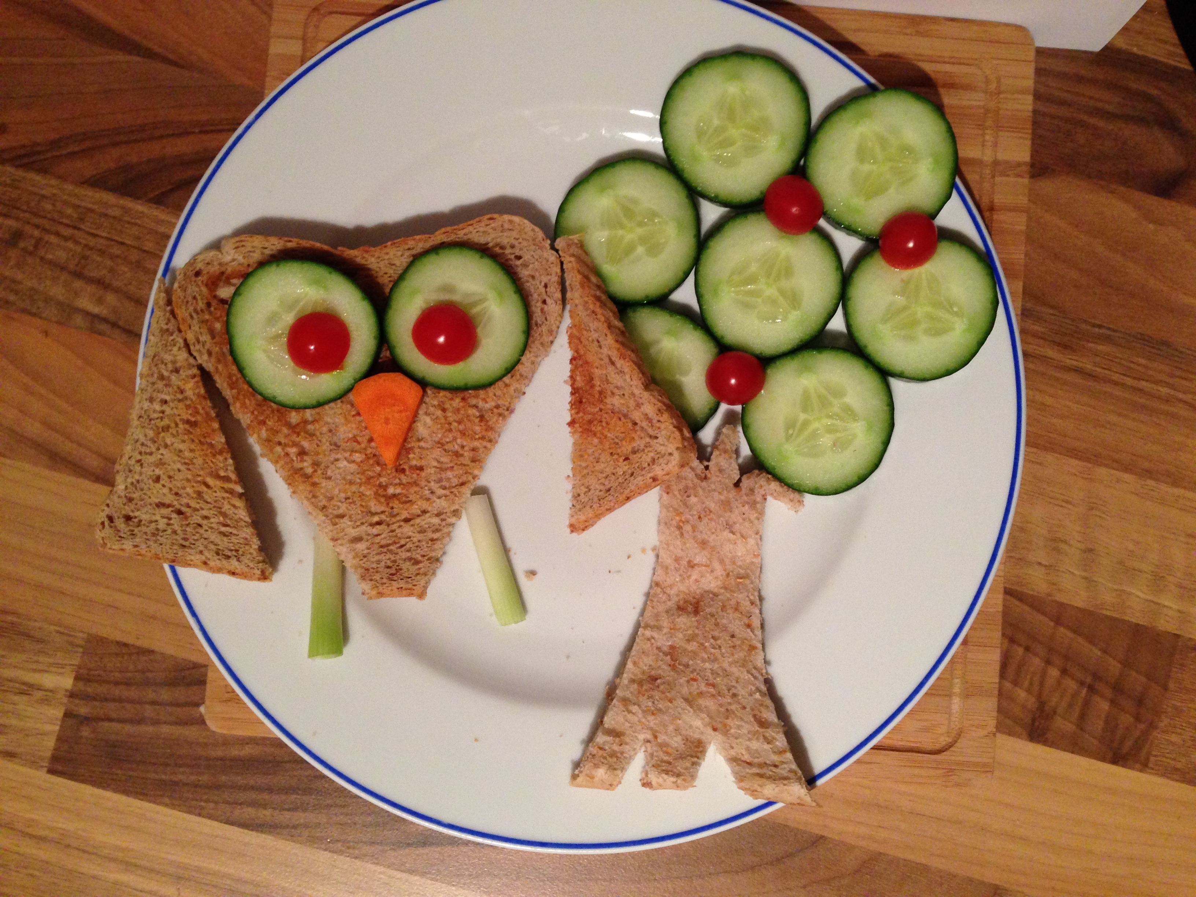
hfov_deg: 55.4
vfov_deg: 42.9
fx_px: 1140
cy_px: 448
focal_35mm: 33
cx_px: 598
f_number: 2.4
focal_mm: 4.12
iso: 250
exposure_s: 1/20
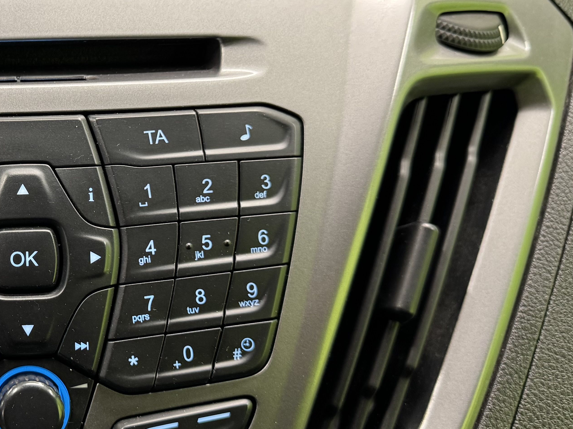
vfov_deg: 27.0
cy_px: 166
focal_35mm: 54
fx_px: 894
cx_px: 10
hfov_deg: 32.9
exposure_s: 1/50
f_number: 1.78
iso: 250
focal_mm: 6.76
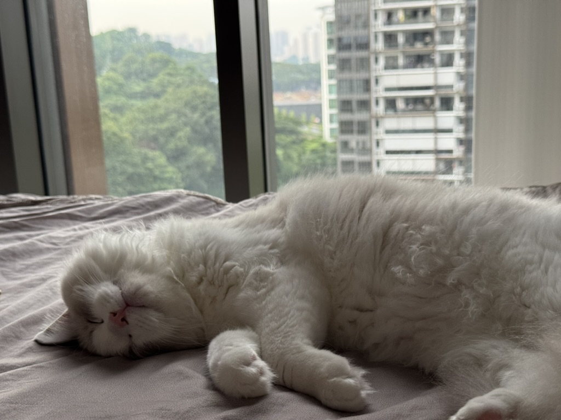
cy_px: 210
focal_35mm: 48
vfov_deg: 30.3
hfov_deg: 39.7
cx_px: 280
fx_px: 778
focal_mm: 6.76
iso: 200
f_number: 1.78
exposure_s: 1/60
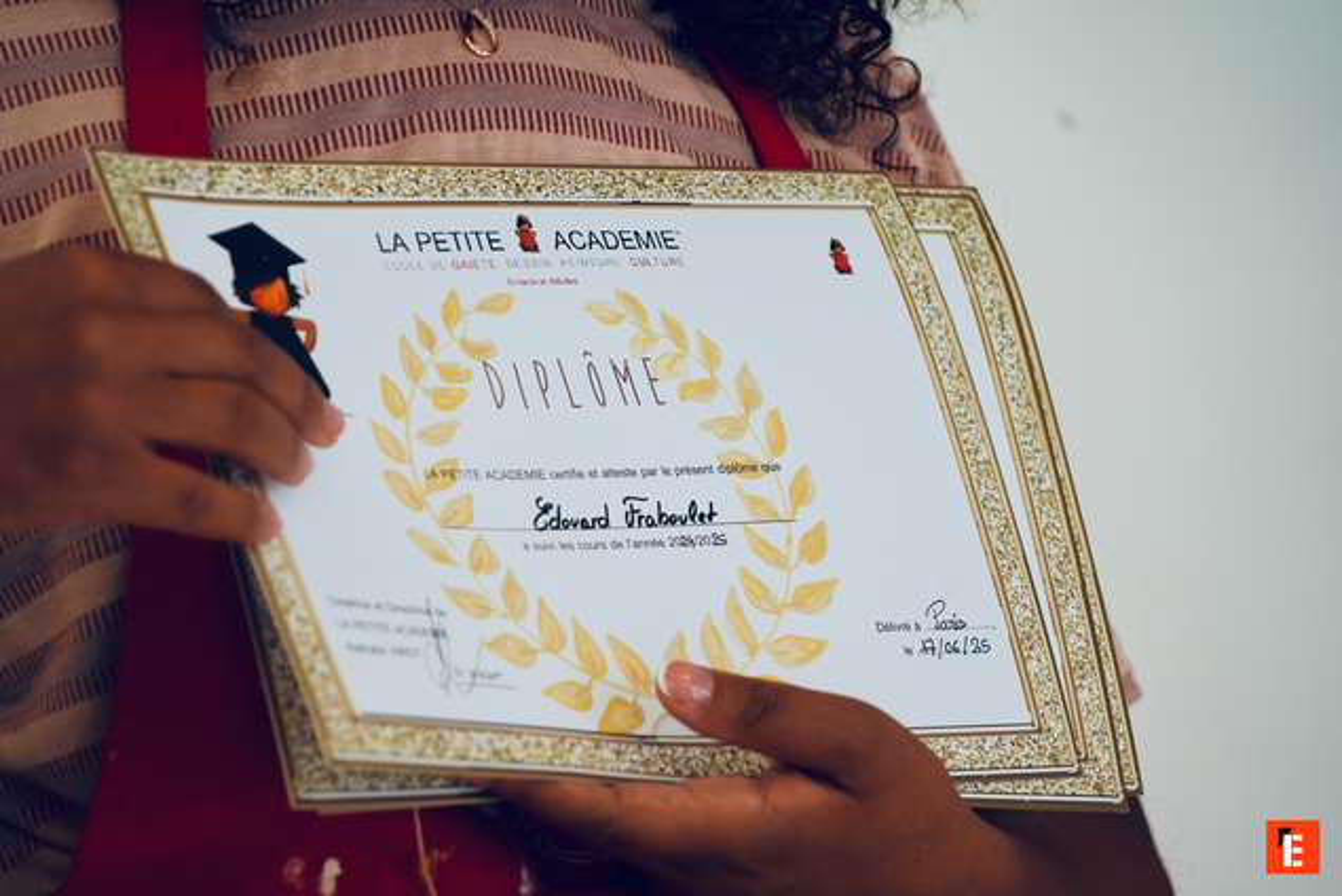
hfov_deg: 11.5
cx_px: 671
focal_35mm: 178
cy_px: 448
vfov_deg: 7.7
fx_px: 6638
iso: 1250
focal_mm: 178
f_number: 5.6
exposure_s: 1/200
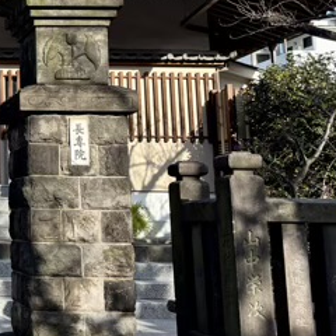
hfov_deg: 22.0
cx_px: -147
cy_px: 114
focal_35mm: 67
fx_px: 736
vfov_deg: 25.6
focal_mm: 5.96
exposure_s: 1/1667
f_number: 1.6
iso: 50
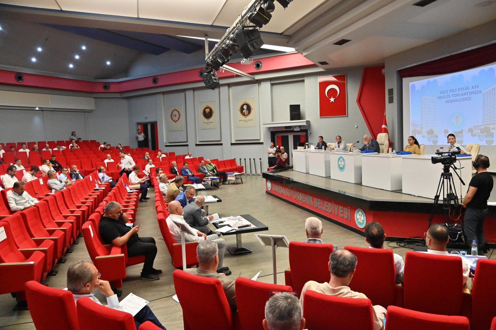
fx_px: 330
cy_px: 165
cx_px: 248
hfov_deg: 73.8
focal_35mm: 24
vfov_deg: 53.1
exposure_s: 1/200
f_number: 7.1
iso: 4000
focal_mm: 24
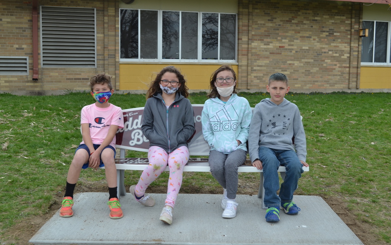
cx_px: 196
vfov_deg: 28.0
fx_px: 490
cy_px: 127
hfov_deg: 43.5
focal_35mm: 46
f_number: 5.6
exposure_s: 1/125
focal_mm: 30
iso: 100
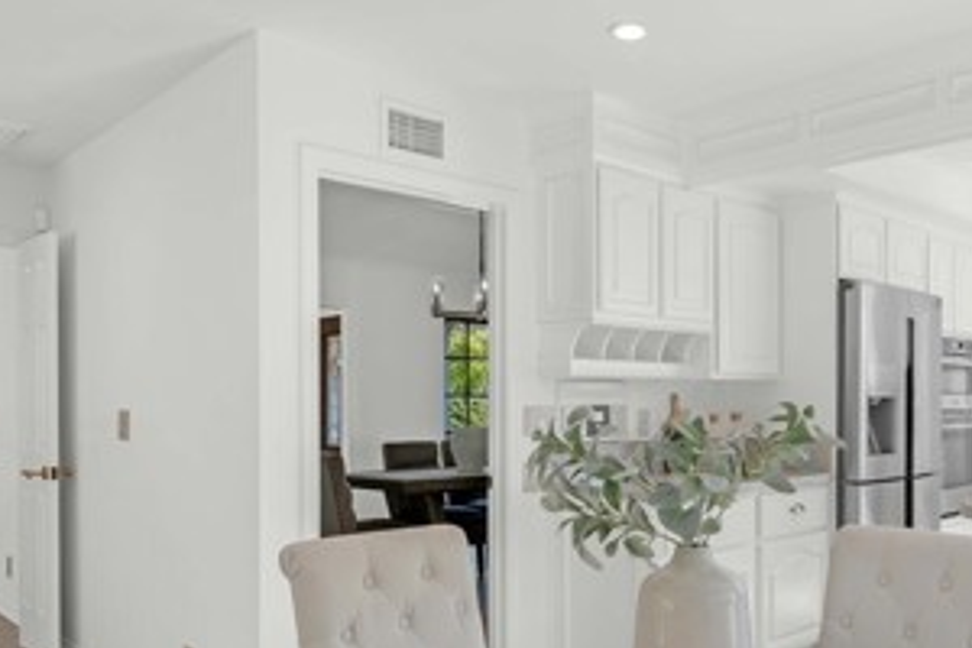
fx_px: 864
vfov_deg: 40.9
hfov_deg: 57.8
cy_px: 394
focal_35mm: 32
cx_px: 622
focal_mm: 15
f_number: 8
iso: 100
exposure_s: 1/15
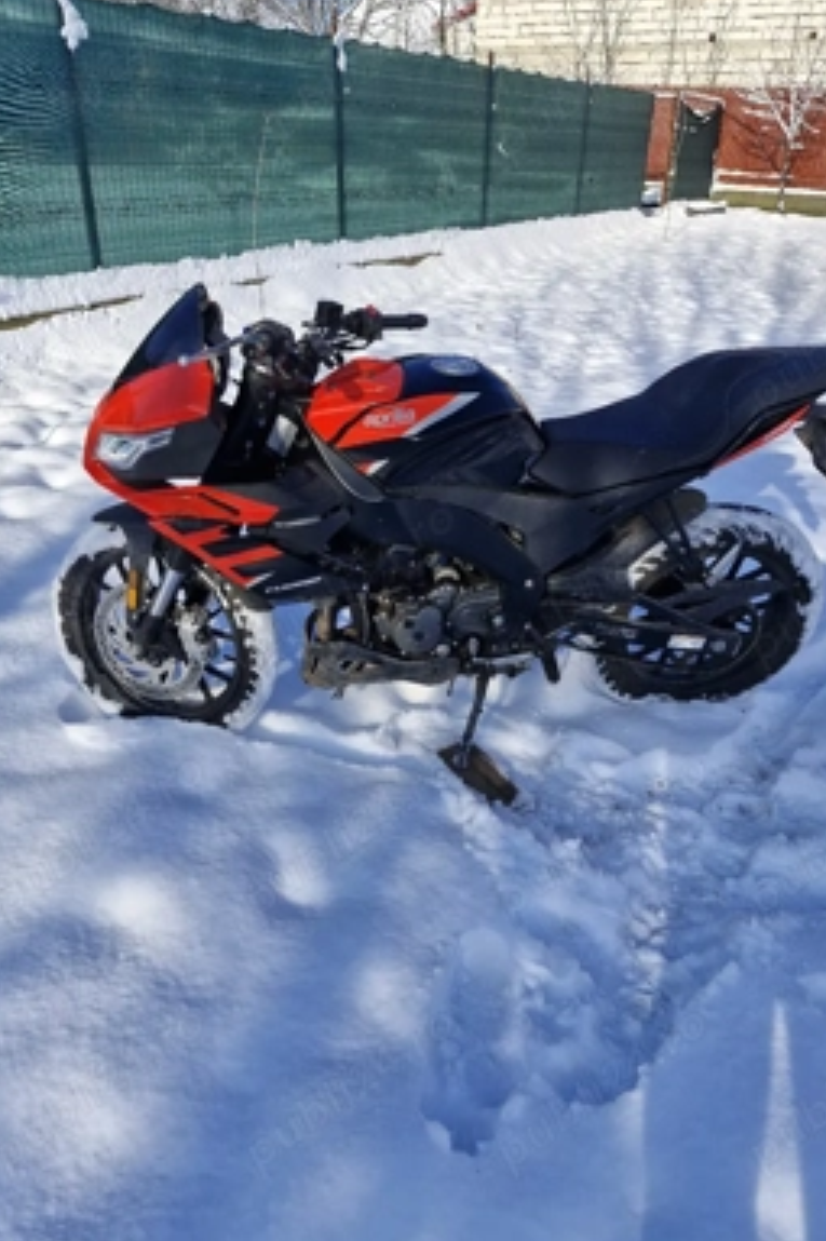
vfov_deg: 71.5
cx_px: 415
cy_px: 622
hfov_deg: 51.2
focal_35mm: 25
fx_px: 861
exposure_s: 1/2000
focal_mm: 5.54
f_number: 1.8
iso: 50
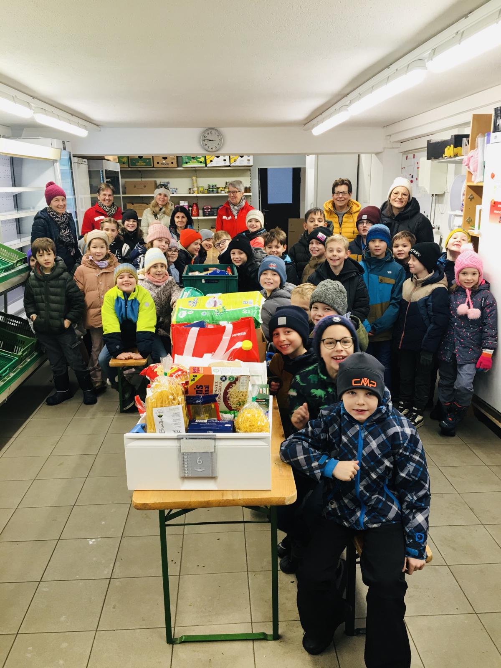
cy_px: 334
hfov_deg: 48.2
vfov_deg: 61.7
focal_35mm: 29
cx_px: 250
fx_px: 560
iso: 32
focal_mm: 4.15
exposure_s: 1/17
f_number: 2.2
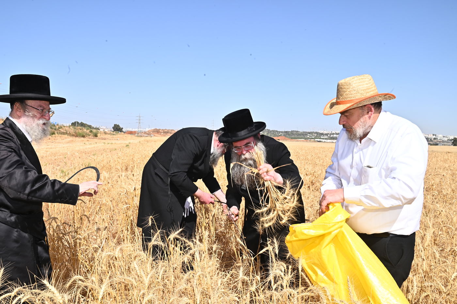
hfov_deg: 65.5
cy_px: 152
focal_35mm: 28
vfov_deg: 46.4
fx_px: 355
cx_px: 228
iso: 320
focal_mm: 28
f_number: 18
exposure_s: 1/200
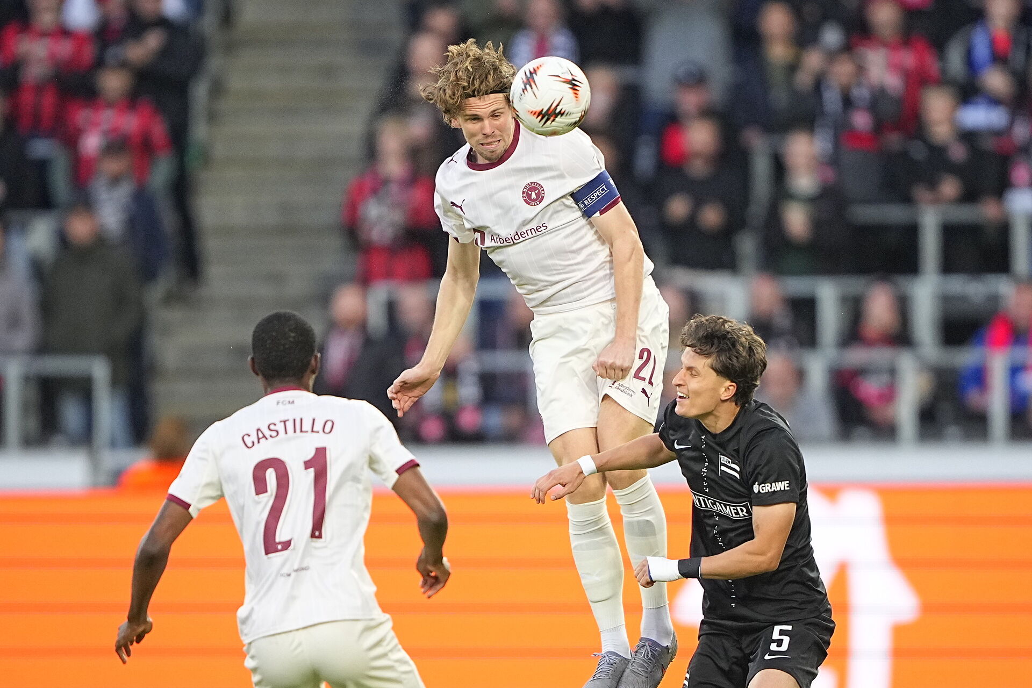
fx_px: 11466
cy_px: 344
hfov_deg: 5.2
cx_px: 516
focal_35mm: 400
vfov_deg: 3.4
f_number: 2.8
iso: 2500
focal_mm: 400
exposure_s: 1/2000
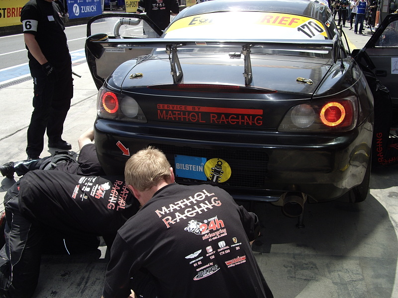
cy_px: 149
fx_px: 437
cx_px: 199
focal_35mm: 38
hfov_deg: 49.0
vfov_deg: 37.7
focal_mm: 7.9
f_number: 5.6
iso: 50
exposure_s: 1/160
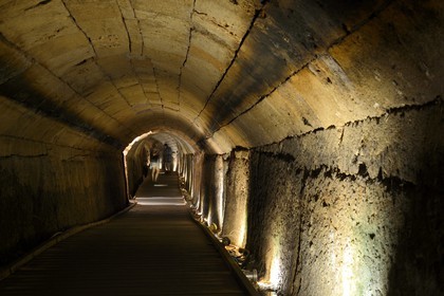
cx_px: 222
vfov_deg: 24.2
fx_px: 691
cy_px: 148
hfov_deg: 35.6
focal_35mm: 56
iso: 200
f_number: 10
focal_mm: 56
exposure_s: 13
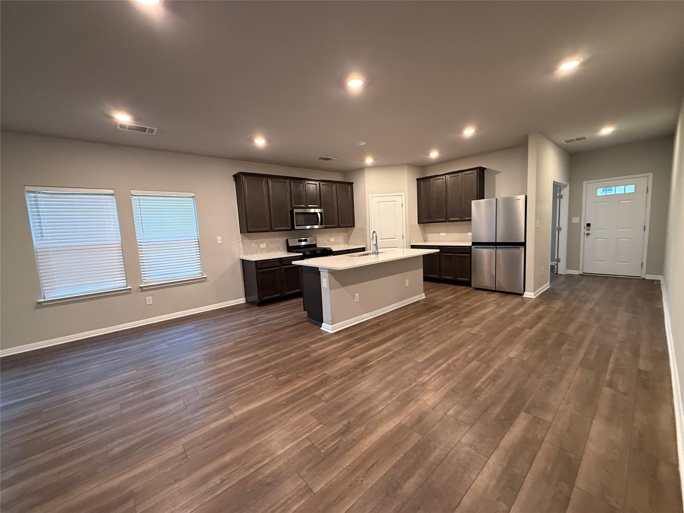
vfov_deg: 85.7
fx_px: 277
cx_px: 342
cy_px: 256
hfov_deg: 102.1
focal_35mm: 14
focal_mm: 2.22
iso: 400
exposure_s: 1/60
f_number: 2.2
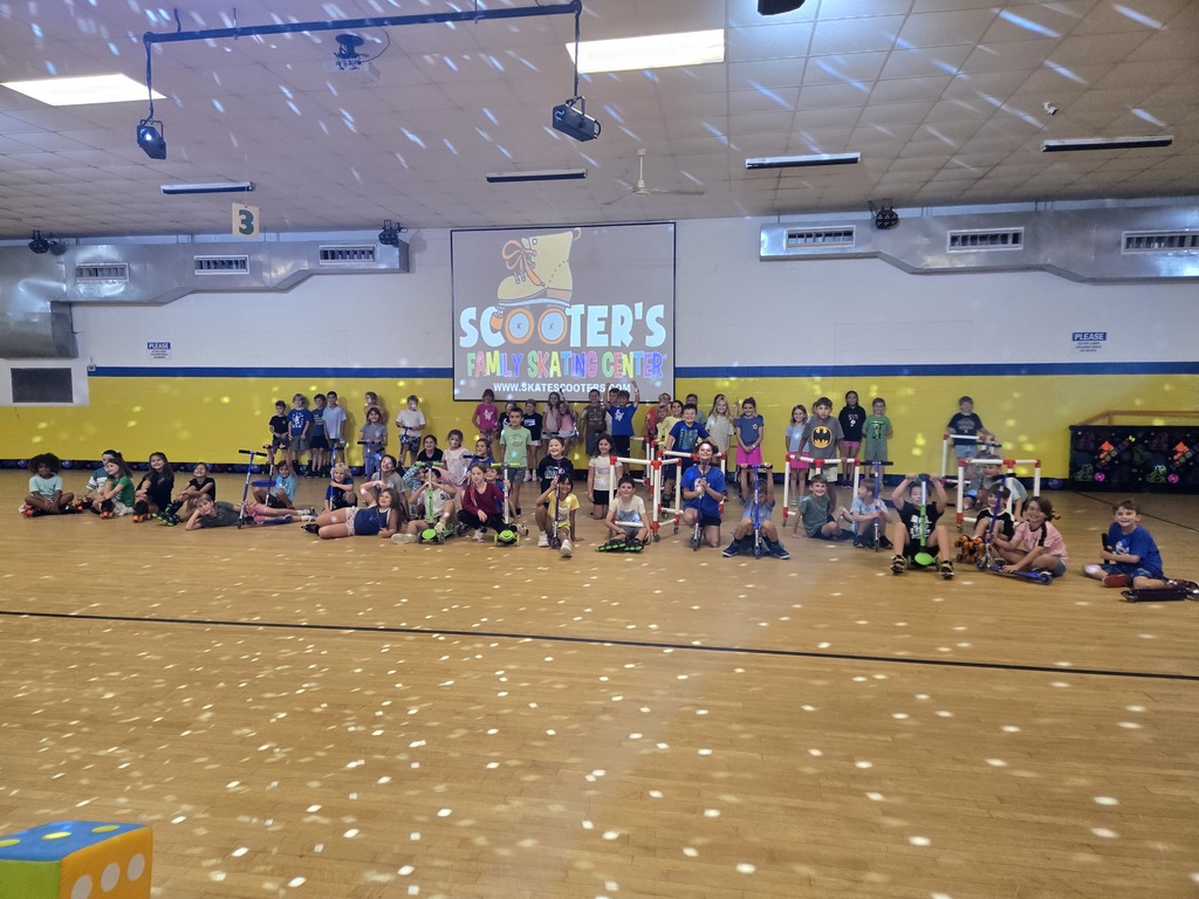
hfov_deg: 73.9
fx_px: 797
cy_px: 450
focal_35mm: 23
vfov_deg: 58.9
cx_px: 600
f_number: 1.8
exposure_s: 1/120
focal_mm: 5.4
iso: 250
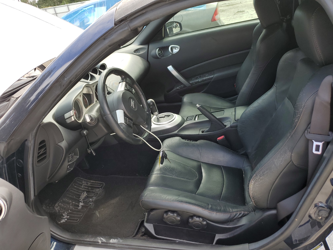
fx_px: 250
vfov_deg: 53.1
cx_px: 166
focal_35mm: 26
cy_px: 125
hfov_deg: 67.3
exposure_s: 1/417
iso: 50
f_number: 1.5
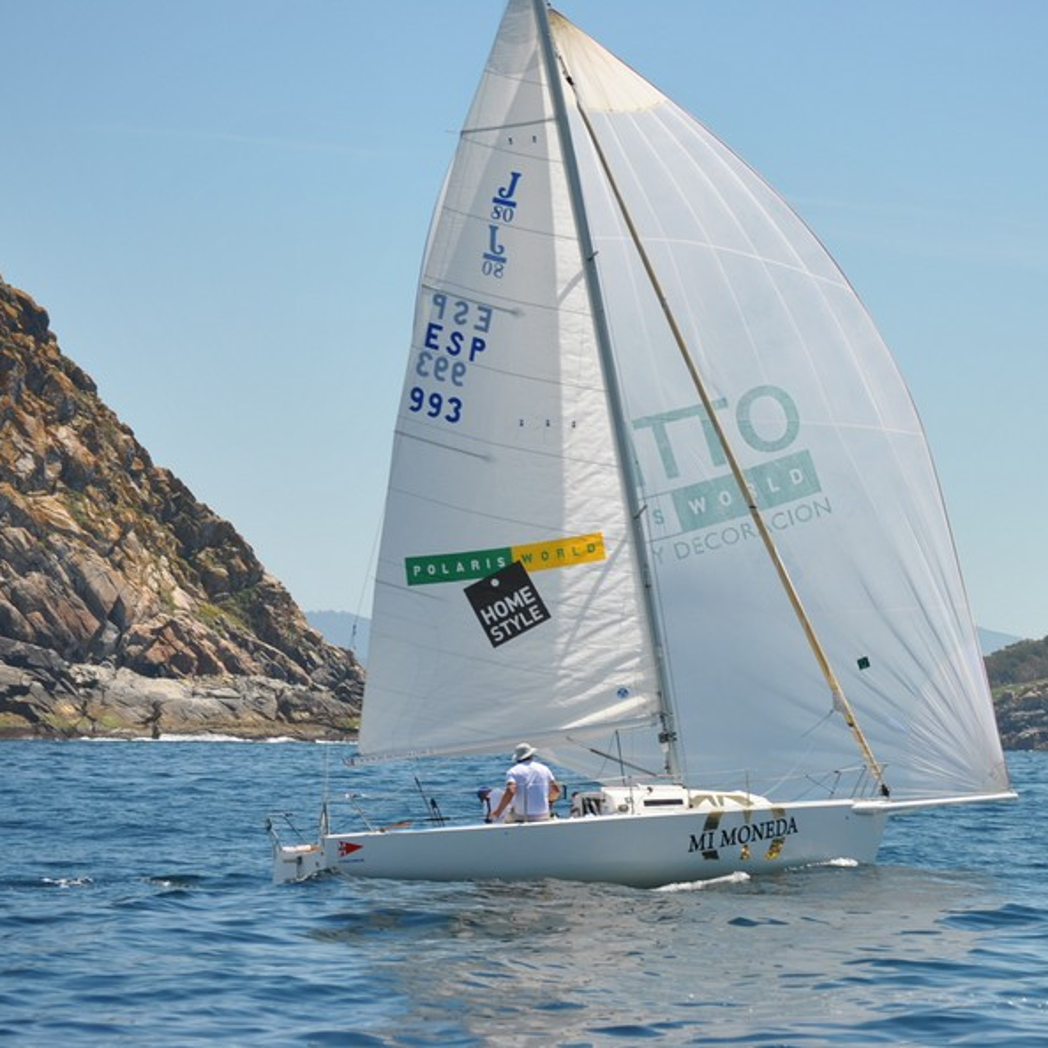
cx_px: 674
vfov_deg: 11.3
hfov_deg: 11.3
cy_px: 520
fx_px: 5275
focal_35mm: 154
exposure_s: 1/500
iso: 100
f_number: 5.6
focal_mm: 80
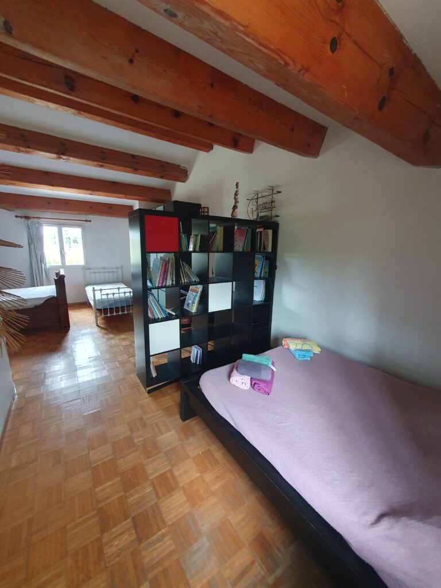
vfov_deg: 106.2
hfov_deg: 89.9
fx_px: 221
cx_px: 220
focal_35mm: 13
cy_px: 294
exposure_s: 1/33
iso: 400
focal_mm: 1.8
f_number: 2.2
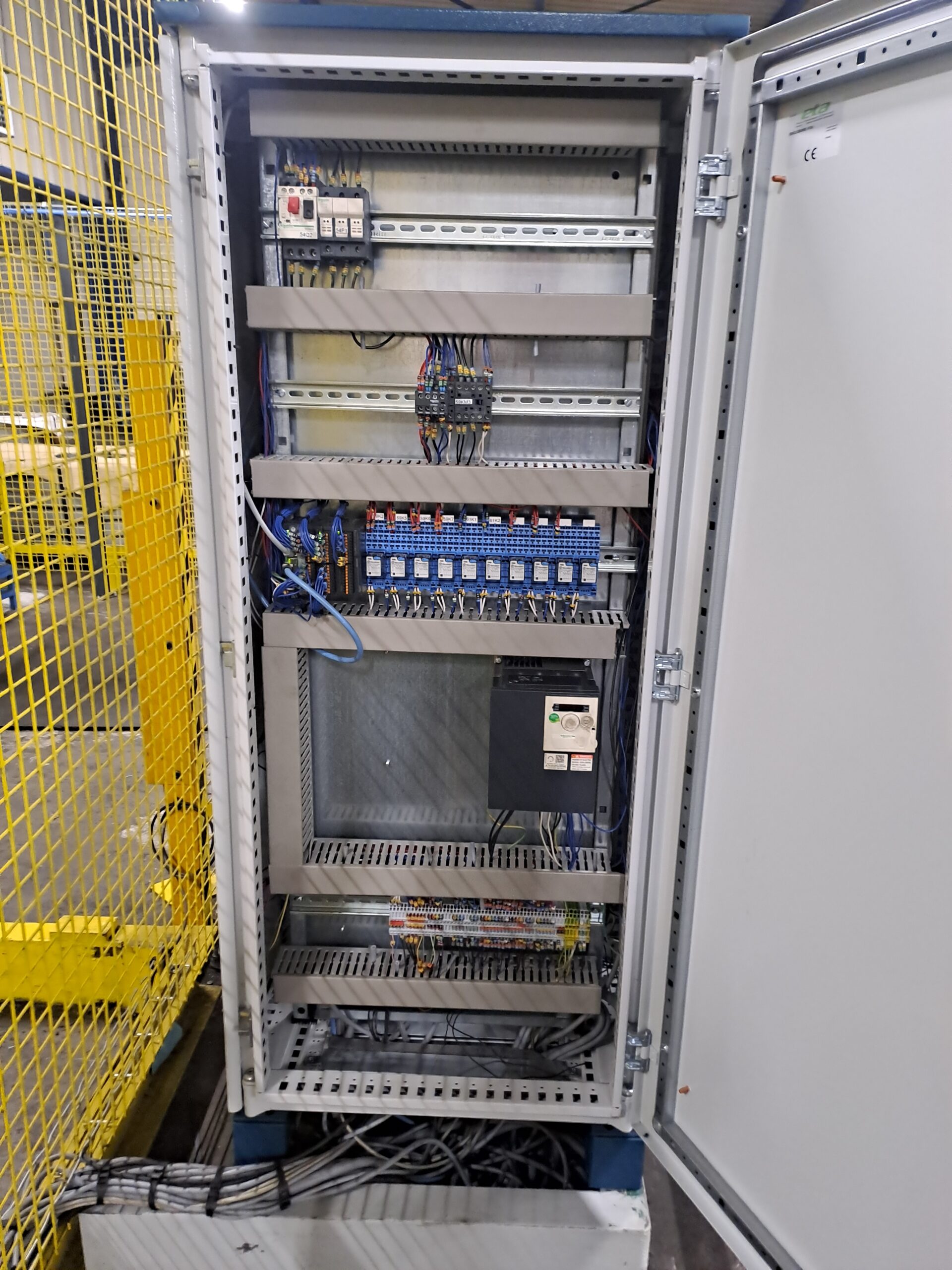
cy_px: 635
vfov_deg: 69.4
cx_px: 476
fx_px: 917
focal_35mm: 25
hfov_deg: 54.9
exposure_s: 1/25
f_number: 1.8
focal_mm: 4.65
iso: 400
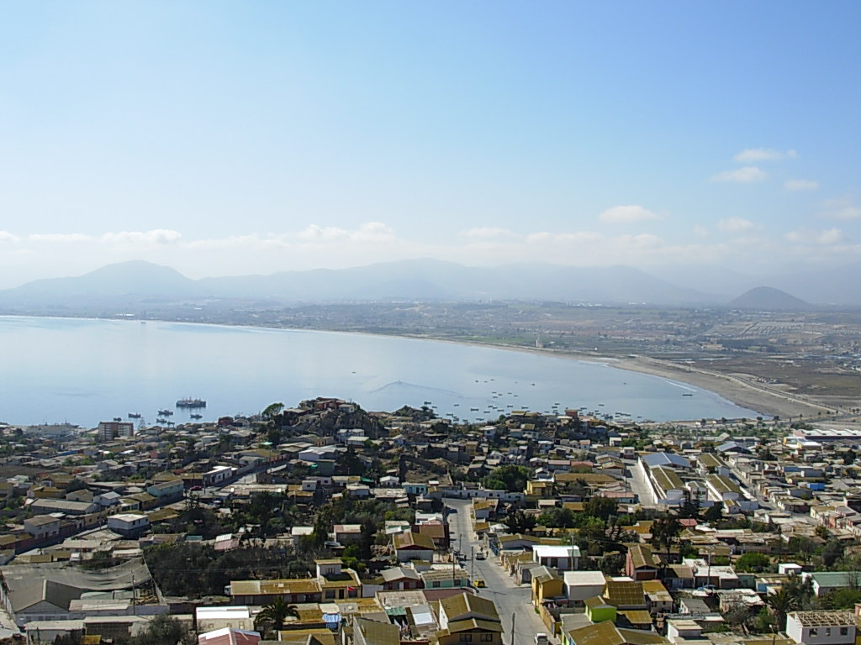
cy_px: 322
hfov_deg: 49.0
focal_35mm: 38
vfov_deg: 37.7
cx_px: 430
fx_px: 945
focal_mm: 6.3
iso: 50
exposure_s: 1/609
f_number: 4.9
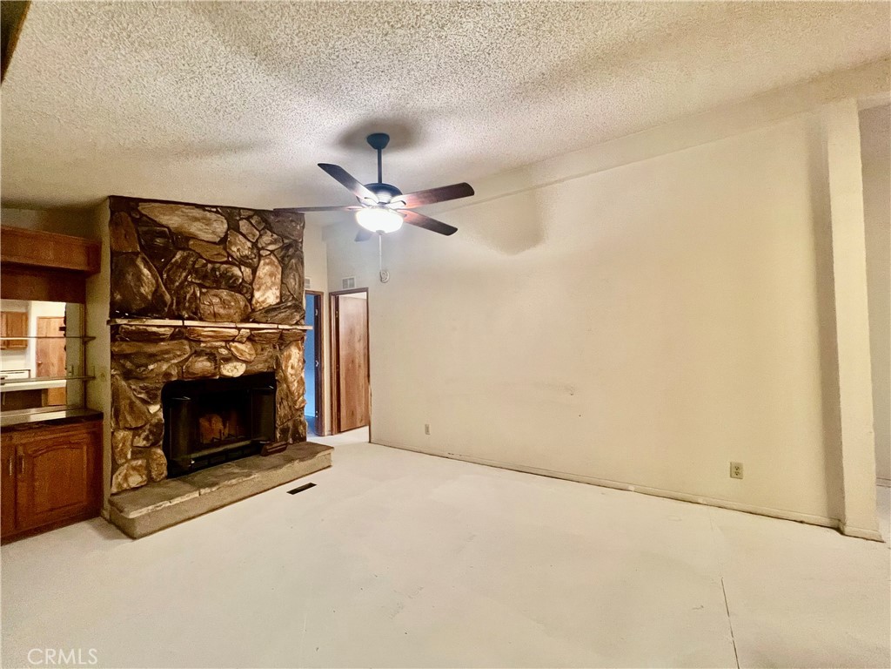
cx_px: 446
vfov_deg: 89.9
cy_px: 334
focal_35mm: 13
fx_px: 335
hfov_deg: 106.2
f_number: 1.8
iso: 400
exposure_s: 1/60
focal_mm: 1.57
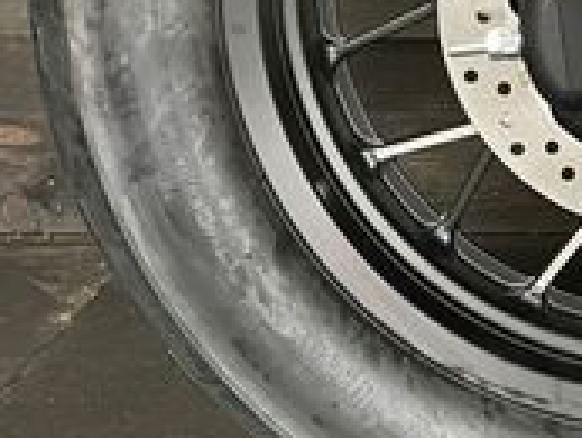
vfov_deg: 15.1
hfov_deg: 19.4
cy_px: -20
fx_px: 1615
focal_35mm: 96
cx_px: 673
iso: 640
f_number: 1.6
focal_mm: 4.2
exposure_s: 1/33
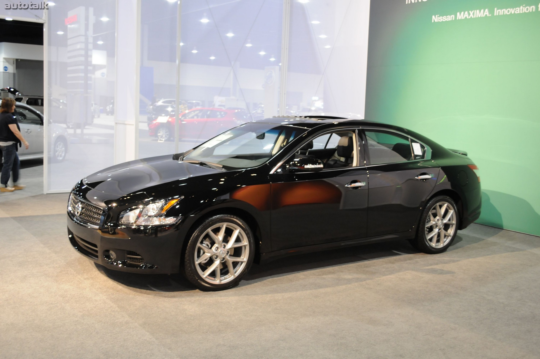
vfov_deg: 34.1
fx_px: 584
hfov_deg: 49.6
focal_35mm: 39
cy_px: 180
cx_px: 270
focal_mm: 26
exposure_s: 1/25
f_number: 4.2
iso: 800
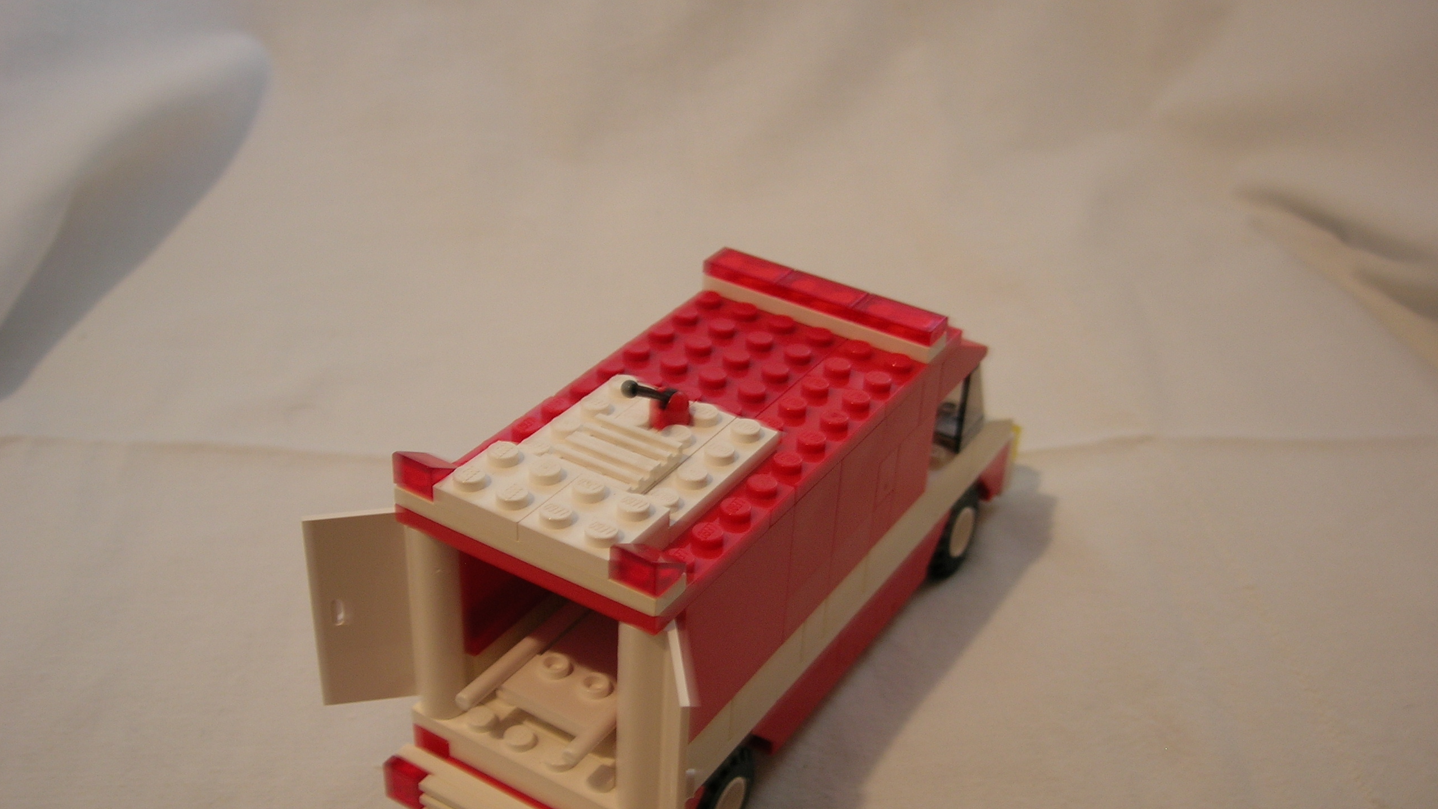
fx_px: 1601
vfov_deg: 28.3
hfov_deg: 48.4
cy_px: 427
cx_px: 728
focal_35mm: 42
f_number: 2.8
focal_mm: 7.8
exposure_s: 1/6.9
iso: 64
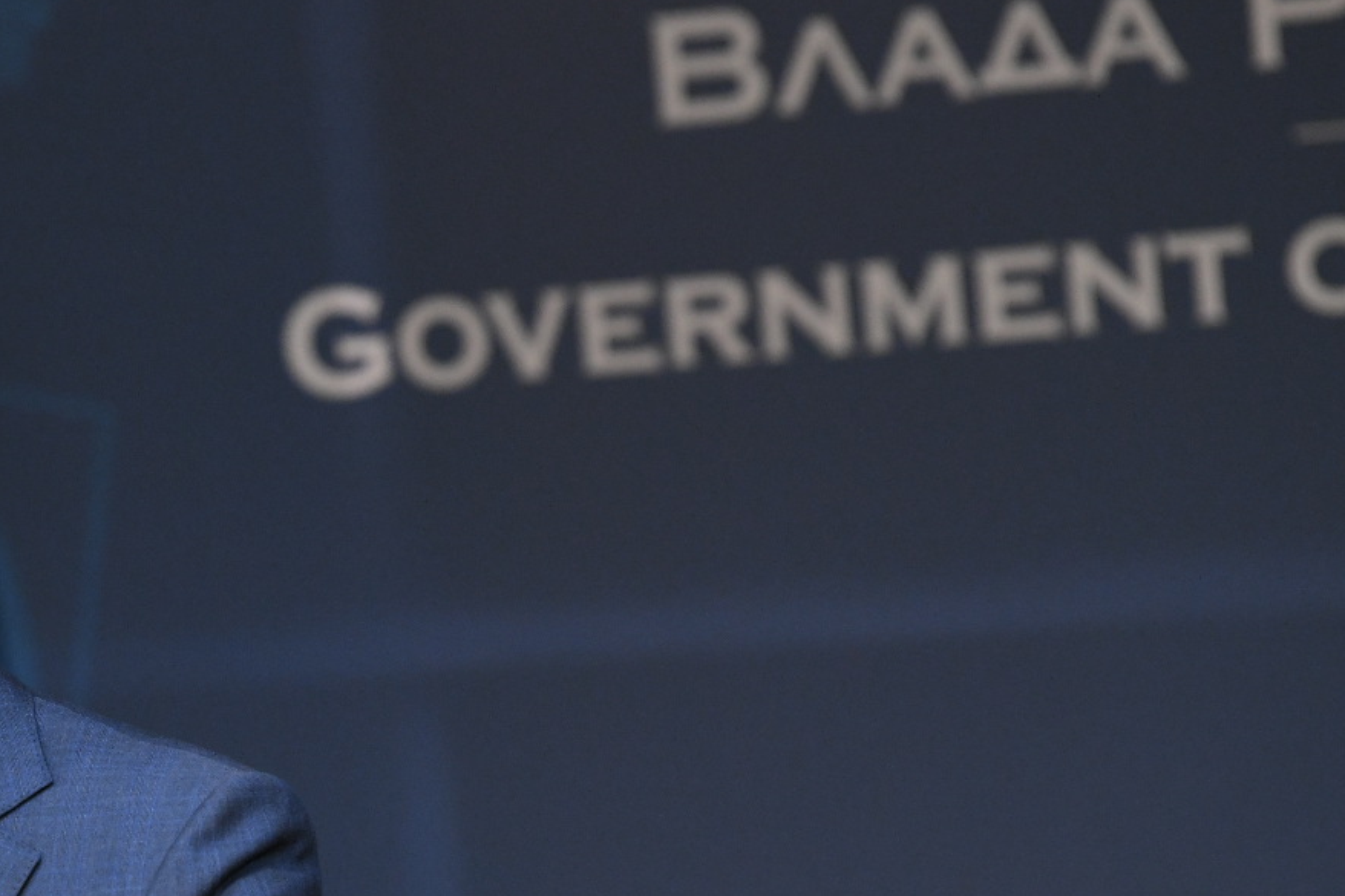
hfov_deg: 4.6
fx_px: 16547
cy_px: 663
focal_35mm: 443
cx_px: 123
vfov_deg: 3.1
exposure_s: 1/400
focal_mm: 200
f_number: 4
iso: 2500
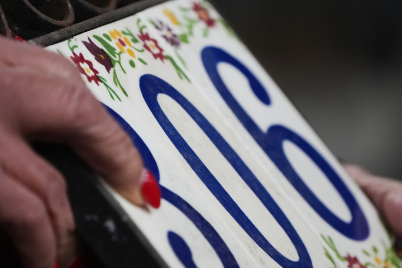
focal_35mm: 569
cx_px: 207
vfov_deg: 2.4
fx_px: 6353
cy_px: 183
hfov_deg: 3.6
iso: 4000
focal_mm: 400
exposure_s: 1/200
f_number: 5.6
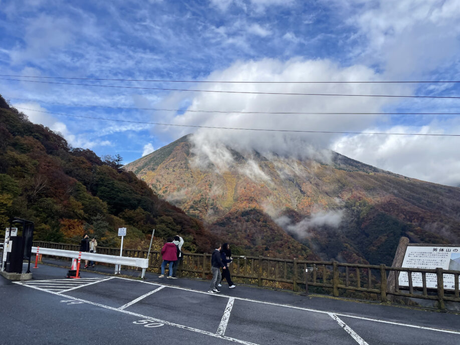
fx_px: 385
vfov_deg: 48.2
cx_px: 245
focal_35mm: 29
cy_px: 184
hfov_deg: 61.6
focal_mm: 4.2
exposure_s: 1/2882
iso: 32
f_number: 1.6
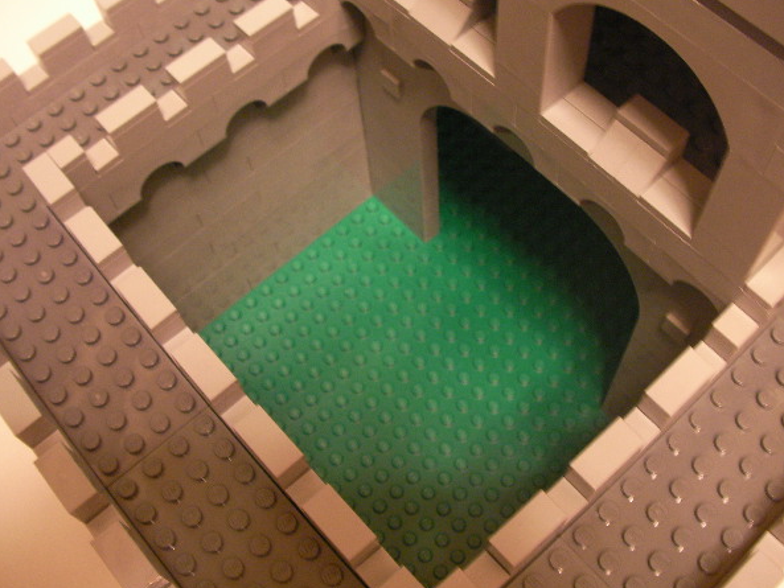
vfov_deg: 35.1
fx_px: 929
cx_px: 373
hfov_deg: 45.8
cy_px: 276
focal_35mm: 41
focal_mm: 6.3
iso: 200
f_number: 3.5
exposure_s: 1/3.4
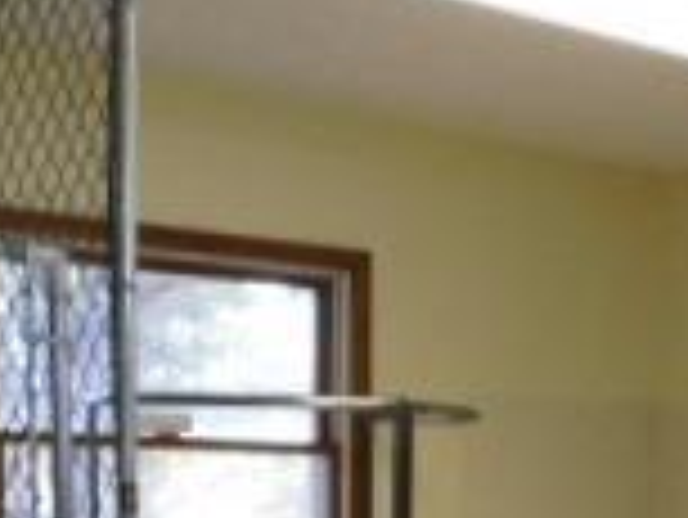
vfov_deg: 14.4
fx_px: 1910
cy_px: 775
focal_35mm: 96
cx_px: 719
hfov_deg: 19.7
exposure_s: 1/30
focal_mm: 4
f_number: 3
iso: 250
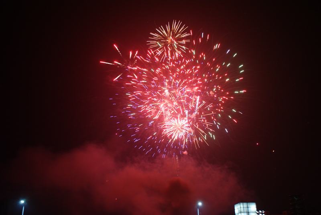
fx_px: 321
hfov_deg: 53.1
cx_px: 160
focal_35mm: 36
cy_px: 108
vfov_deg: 37.0
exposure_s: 1/10
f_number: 4.5
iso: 400
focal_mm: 24
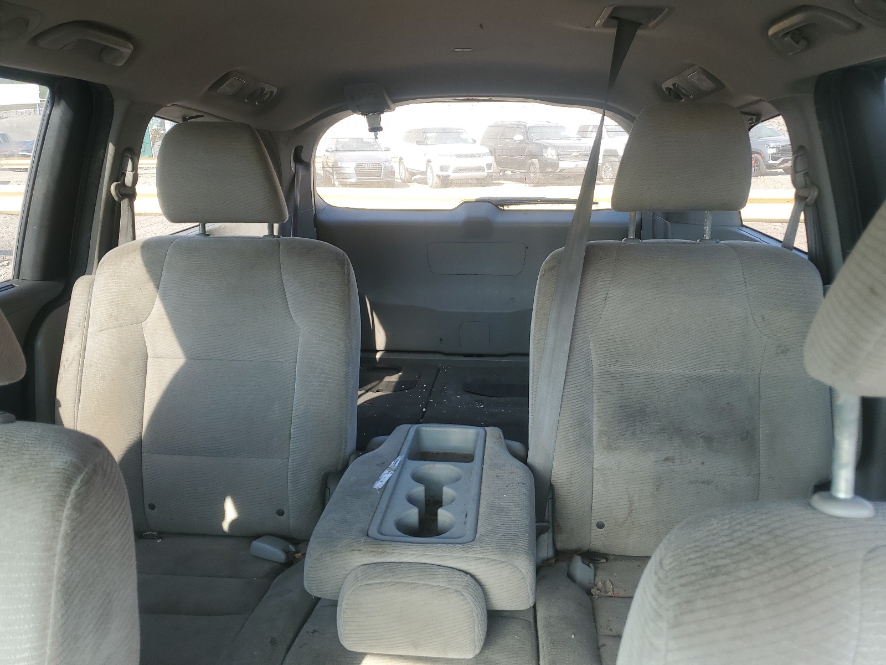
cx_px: 443
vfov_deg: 53.1
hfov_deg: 67.3
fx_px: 665
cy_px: 332
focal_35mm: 26
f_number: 1.5
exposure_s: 1/164
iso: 50
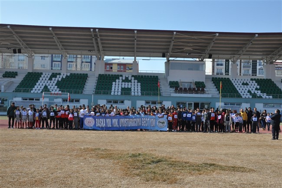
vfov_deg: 35.4
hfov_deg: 51.3
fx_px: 293
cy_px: 94
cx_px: 141
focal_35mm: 38
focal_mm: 25
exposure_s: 1/800
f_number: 14
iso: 1250
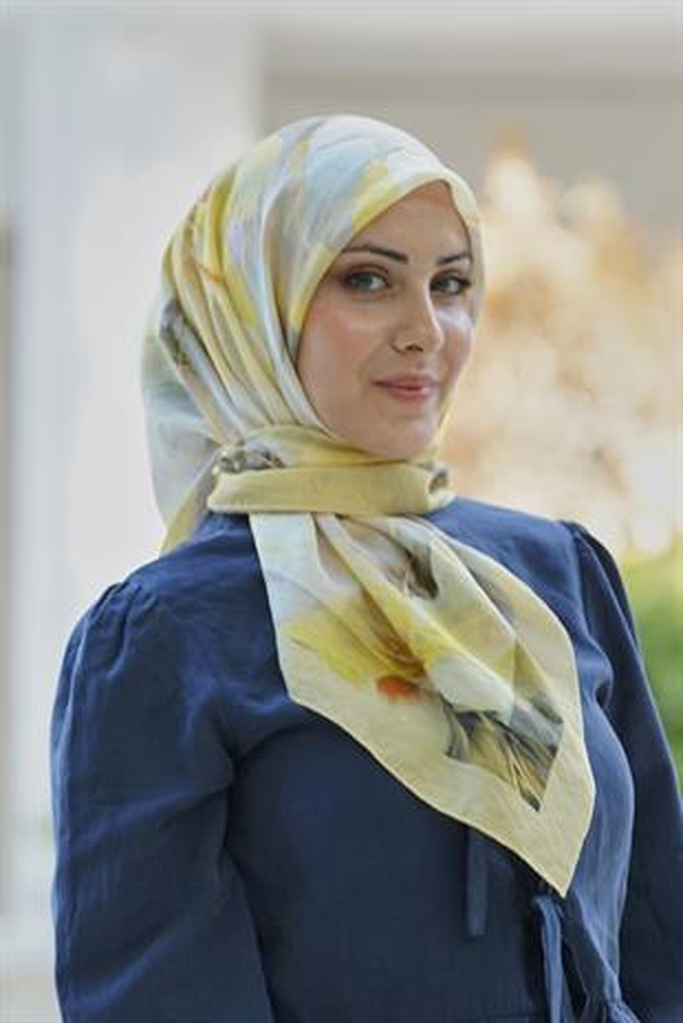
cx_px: 342
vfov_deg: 12.2
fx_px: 4774
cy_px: 512
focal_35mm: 168
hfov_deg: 8.2
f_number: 5
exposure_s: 1/125
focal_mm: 168
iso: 500
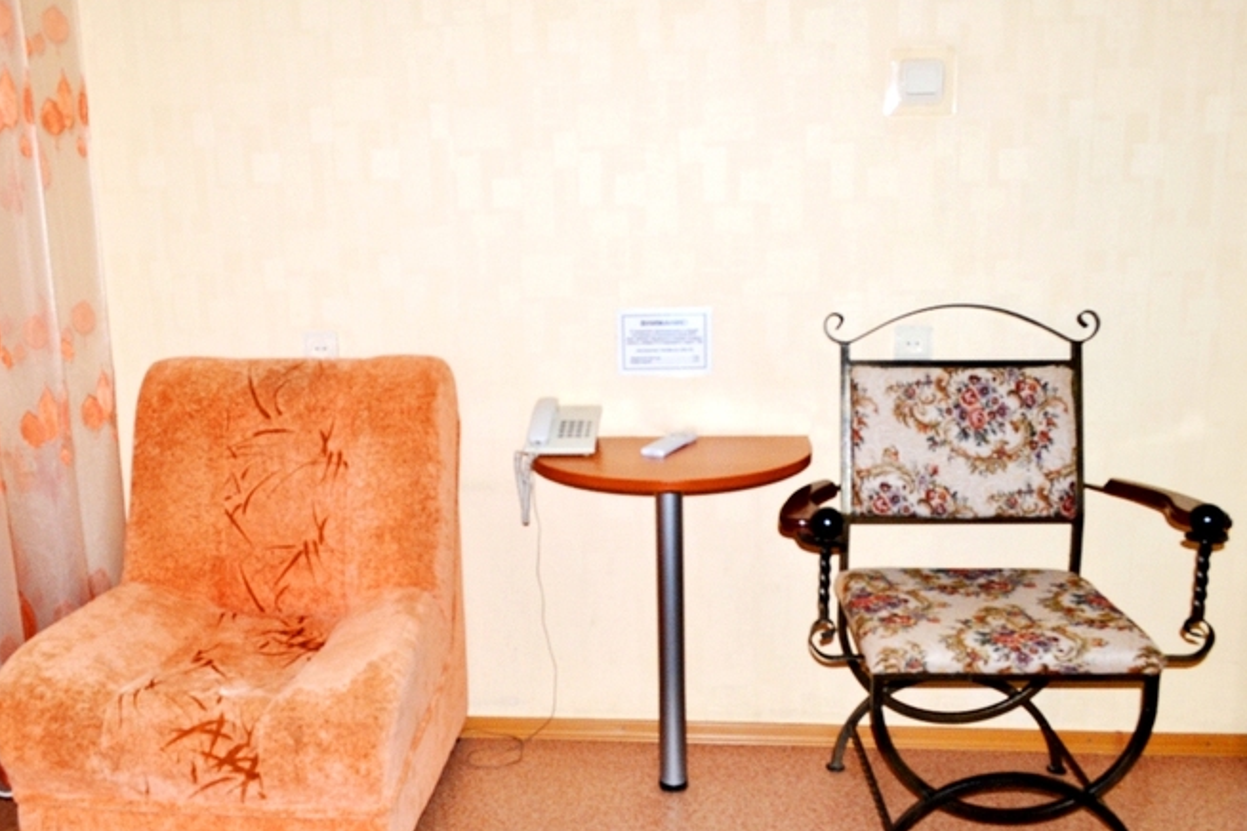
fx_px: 1143
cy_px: 430
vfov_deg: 40.0
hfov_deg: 57.1
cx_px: 572
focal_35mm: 33
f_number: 8
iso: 220
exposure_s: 1/60
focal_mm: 18
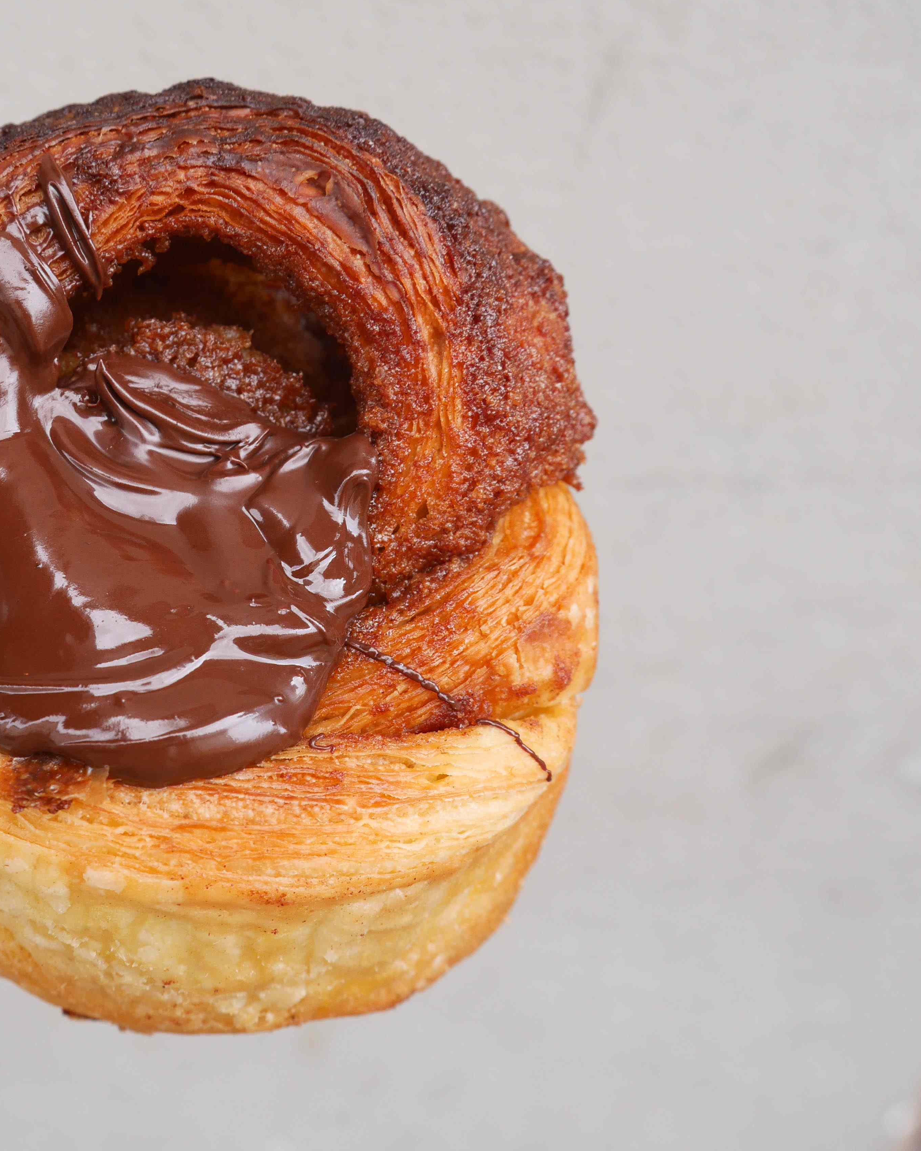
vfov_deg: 35.4
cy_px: 573
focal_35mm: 53
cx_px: 241
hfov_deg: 28.2
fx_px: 1806
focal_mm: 20
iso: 200
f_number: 5.6
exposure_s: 1/160
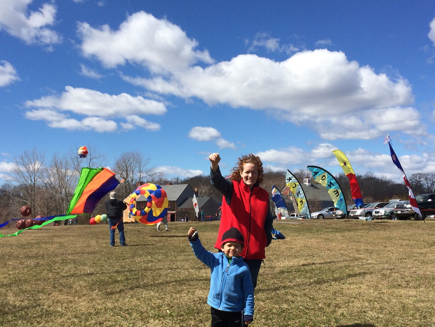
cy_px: 190
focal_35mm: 41
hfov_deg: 45.8
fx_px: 515
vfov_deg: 35.1
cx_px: 216
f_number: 2.2
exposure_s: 1/3165
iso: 32
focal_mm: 4.12
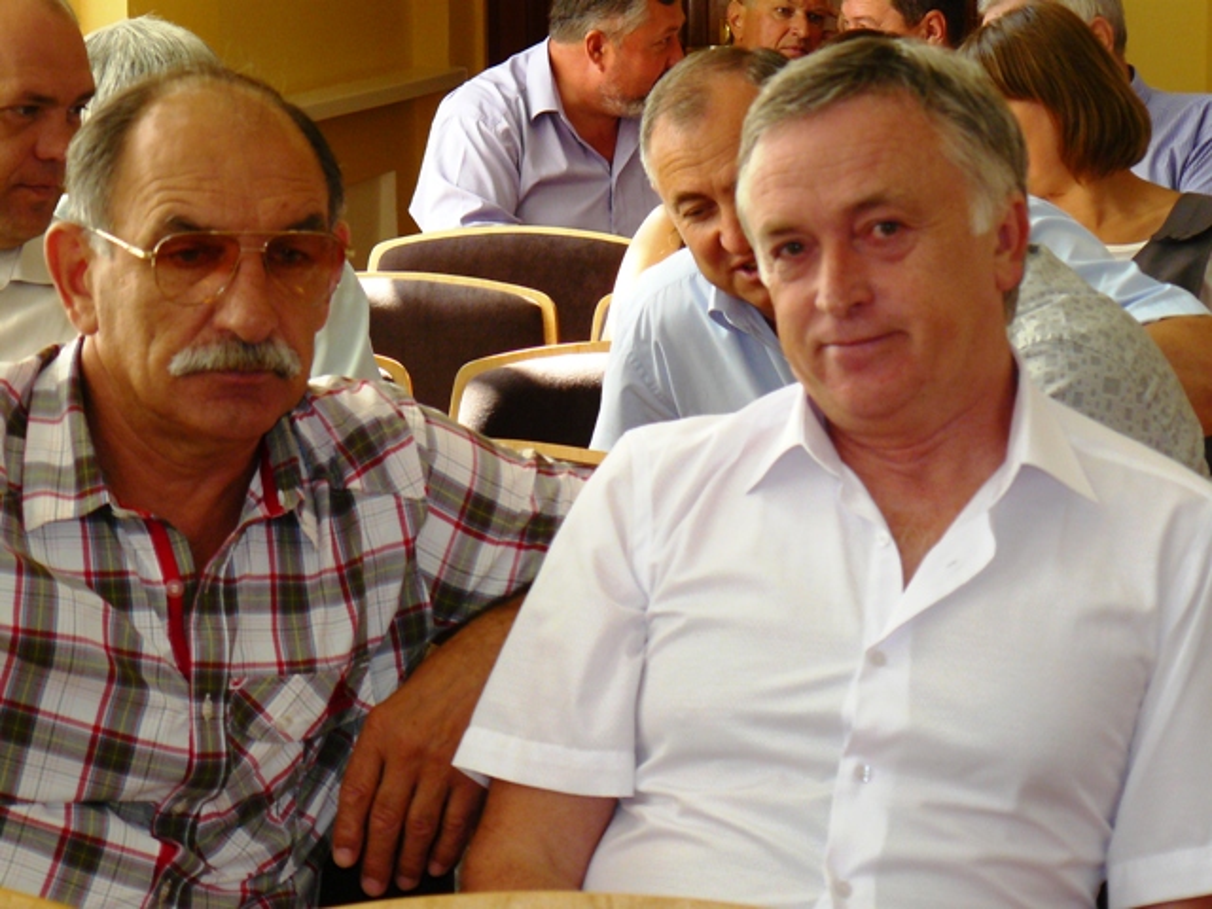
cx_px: 606
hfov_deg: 16.1
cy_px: 454
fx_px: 4272
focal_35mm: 122
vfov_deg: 12.1
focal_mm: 20.3
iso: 200
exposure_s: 1/80
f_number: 3.2
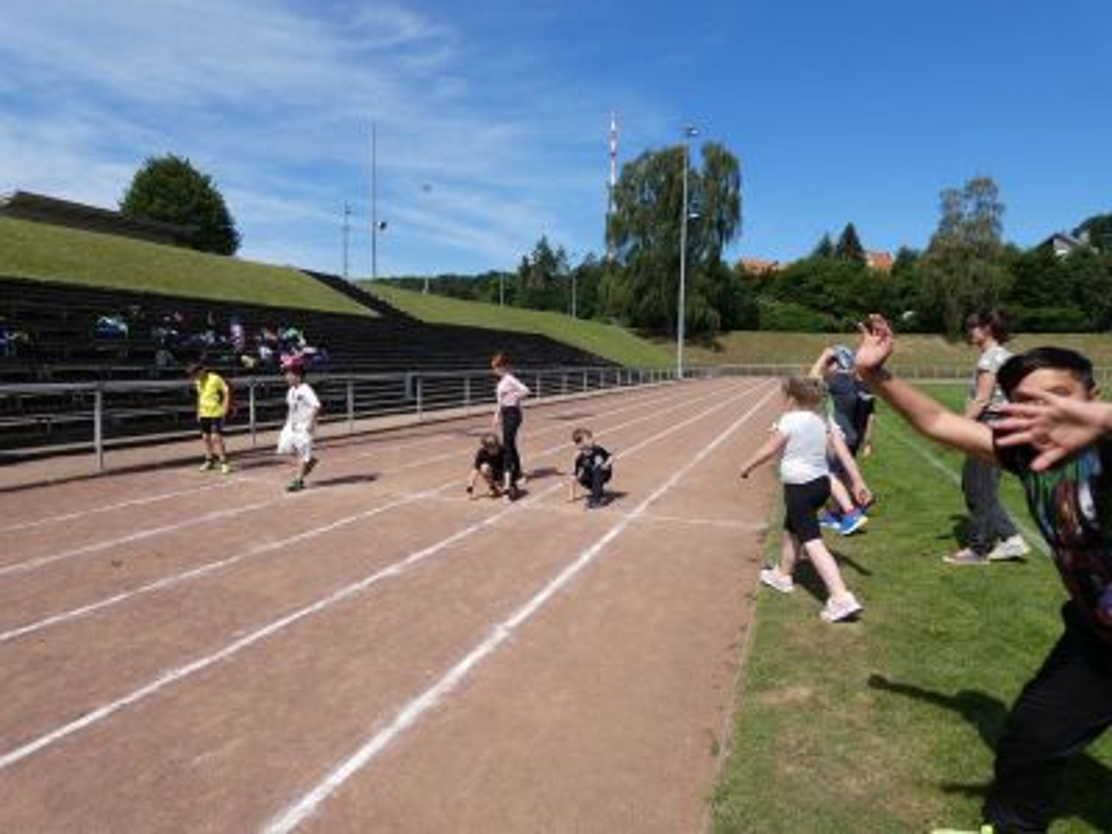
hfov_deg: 81.7
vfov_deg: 66.0
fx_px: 642
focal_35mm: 20
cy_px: 417
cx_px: 556
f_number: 4
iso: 80
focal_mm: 3.6
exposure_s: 1/800
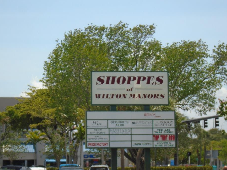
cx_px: 107
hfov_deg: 13.4
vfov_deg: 10.1
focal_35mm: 147
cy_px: 88
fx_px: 964
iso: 100
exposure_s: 1/400
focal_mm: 23
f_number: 6.4
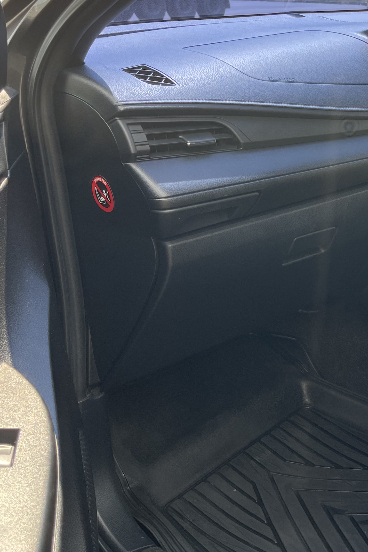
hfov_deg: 25.5
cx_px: 405
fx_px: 752
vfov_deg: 39.8
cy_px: 175
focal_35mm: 49
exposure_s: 1/376
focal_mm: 5.1
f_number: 1.6
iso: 32
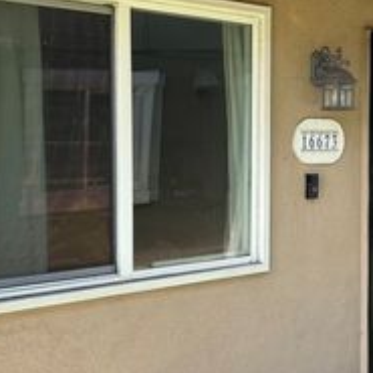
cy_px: 180
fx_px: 756
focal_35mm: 62
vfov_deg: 27.7
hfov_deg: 27.5
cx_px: 252
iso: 50
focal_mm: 5.1
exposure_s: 1/522
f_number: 1.6
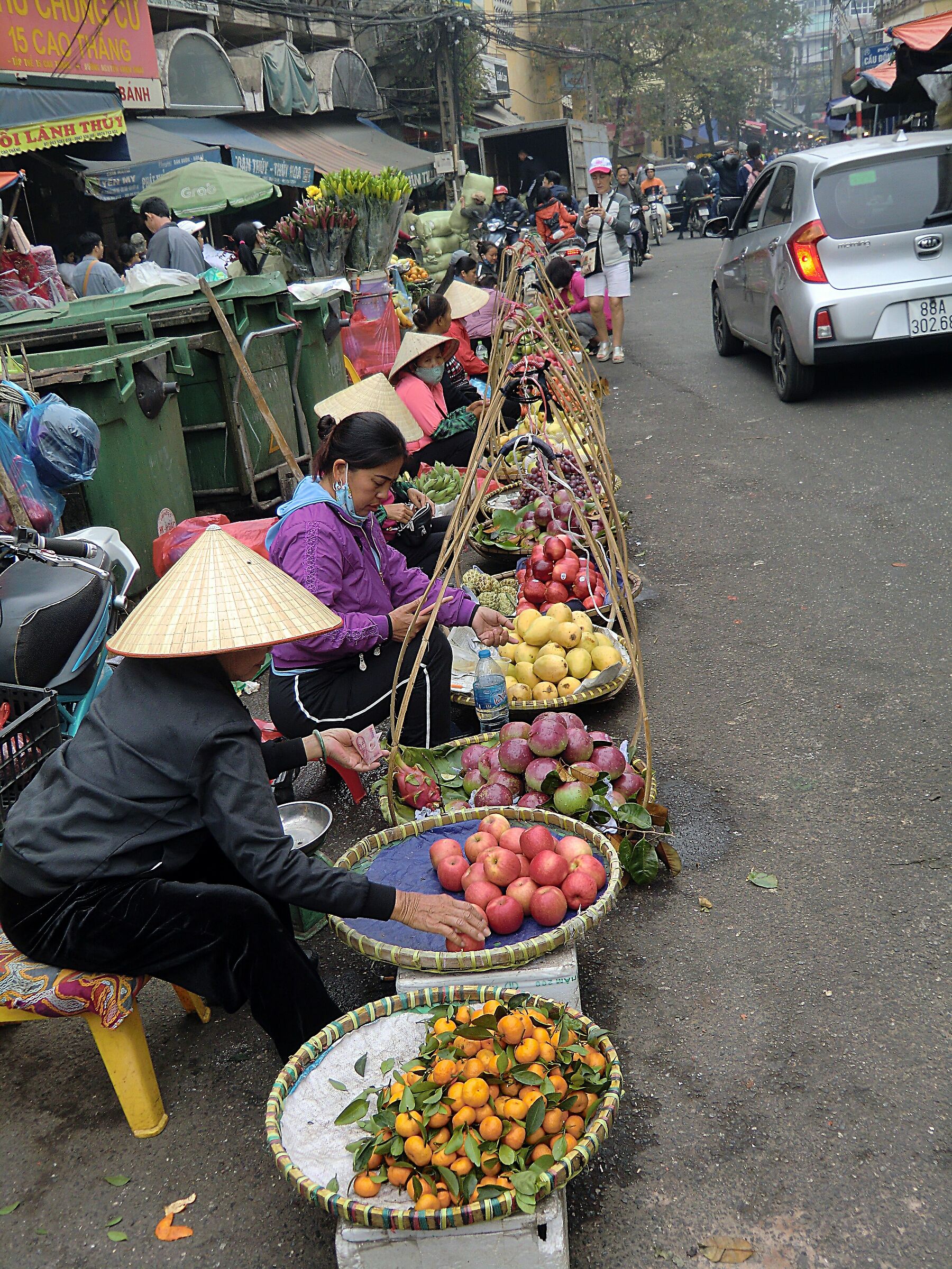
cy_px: 634
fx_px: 1247
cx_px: 476
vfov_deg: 54.0
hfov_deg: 41.8
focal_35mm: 34
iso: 64
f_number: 3.6
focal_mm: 6.1
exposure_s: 1/160
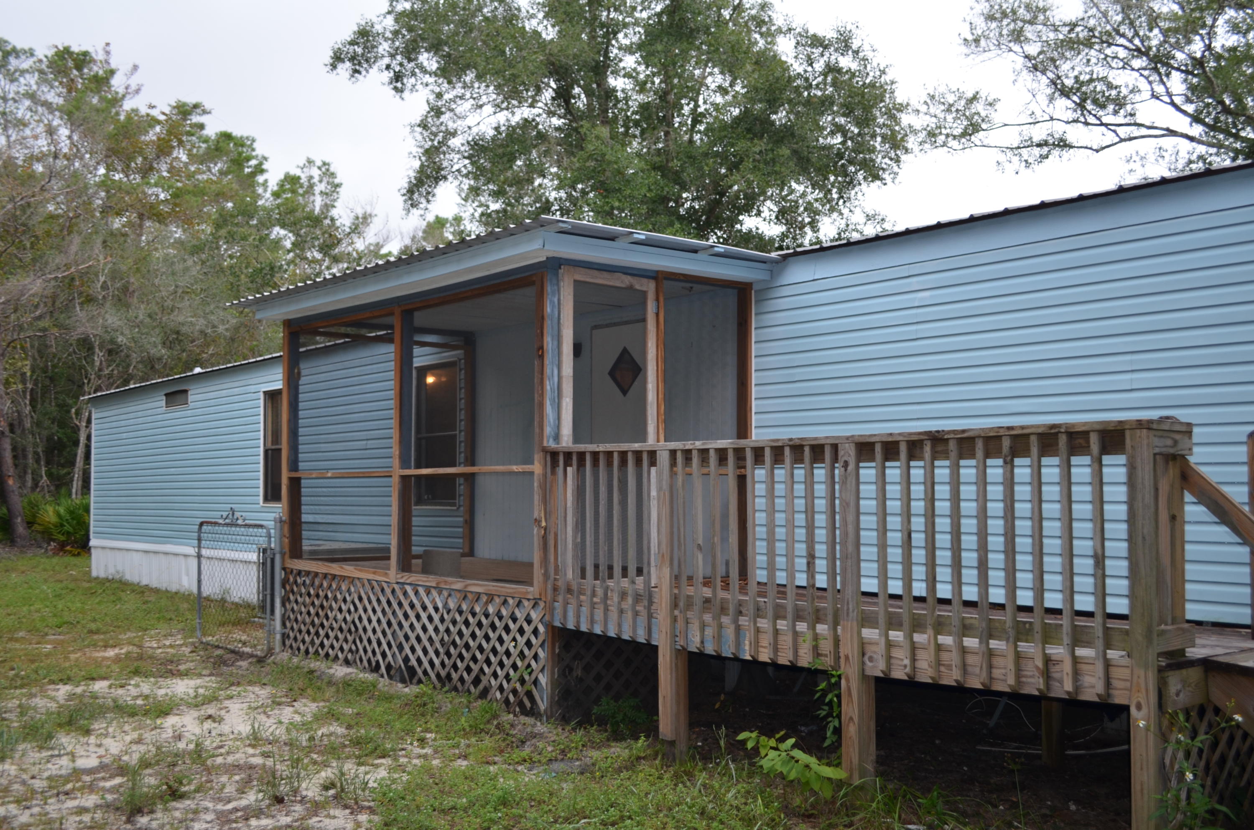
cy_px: 415
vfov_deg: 39.8
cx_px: 627
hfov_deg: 57.3
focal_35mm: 33
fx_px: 1147
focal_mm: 22
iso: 200
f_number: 4
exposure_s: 1/180
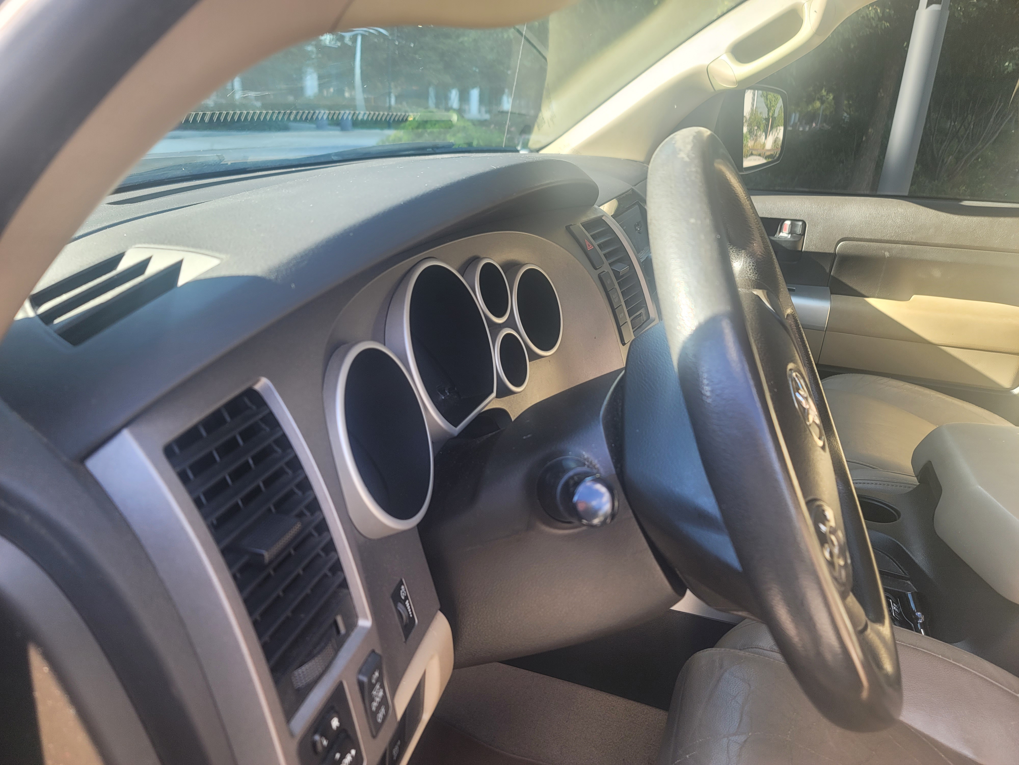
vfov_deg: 54.9
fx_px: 736
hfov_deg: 69.4
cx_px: 510
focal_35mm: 25
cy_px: 382
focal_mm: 7
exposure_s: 1/100
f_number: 1.8
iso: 40
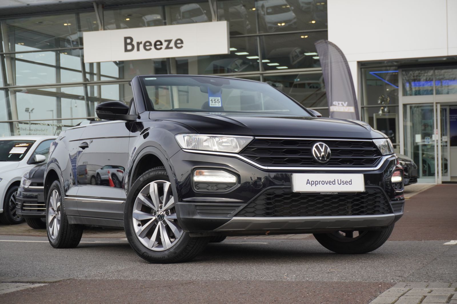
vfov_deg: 21.0
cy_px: 152
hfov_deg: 31.2
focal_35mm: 64
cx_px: 228
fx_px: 818
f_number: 5.6
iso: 250
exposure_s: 1/200
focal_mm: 43
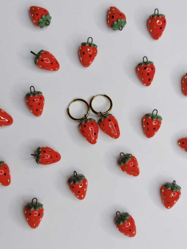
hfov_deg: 30.3
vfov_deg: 39.7
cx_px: 94
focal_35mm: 48
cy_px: 124
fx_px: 346
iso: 64
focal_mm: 6.86
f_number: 1.78
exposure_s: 1/282
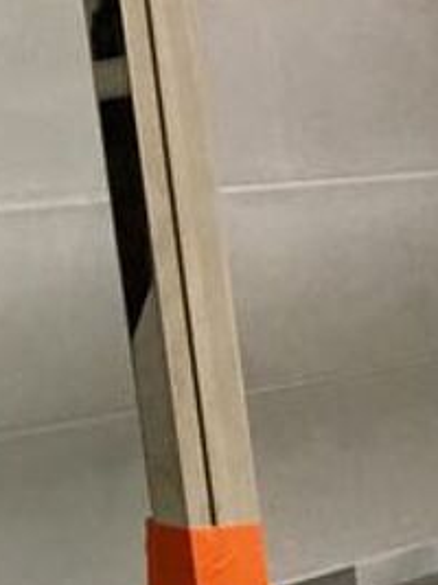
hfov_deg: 10.0
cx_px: 626
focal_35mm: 145
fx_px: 2448
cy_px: 777
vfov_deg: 13.1
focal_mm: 4.15
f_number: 2.2
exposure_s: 1/33
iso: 125
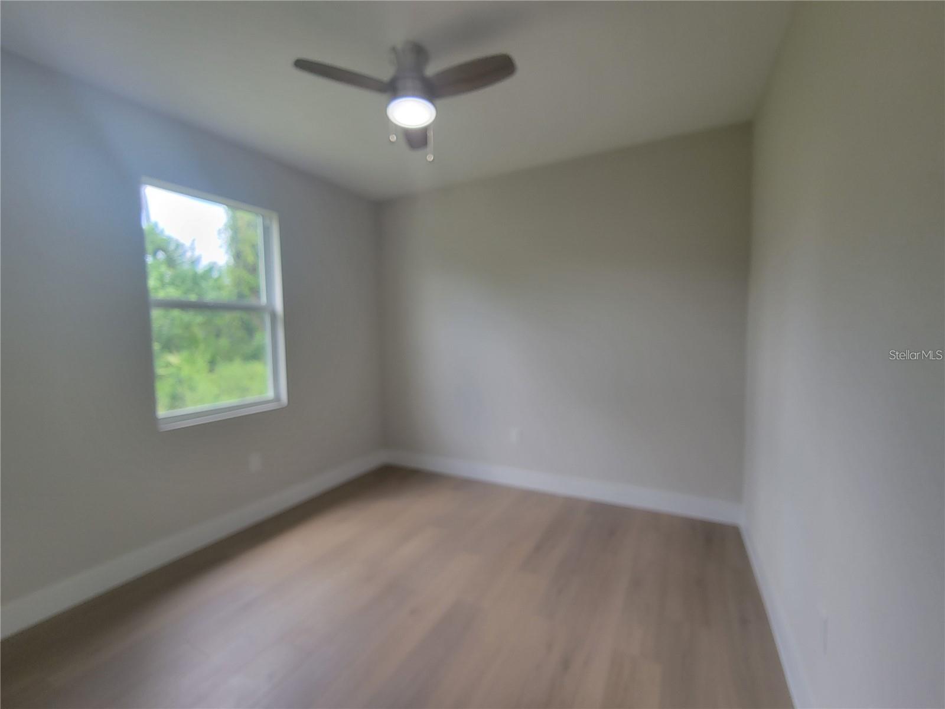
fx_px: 355
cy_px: 354
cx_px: 472
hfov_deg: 106.2
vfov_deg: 89.9
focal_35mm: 13
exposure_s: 1/60
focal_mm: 2.2
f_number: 2.2
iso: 50
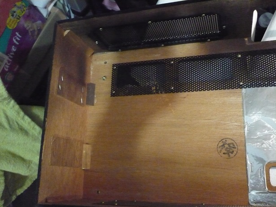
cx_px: 138
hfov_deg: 52.6
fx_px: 279
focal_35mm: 35
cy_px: 104
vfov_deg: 40.7
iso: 1250
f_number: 2.8
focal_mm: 5.8
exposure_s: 1/15
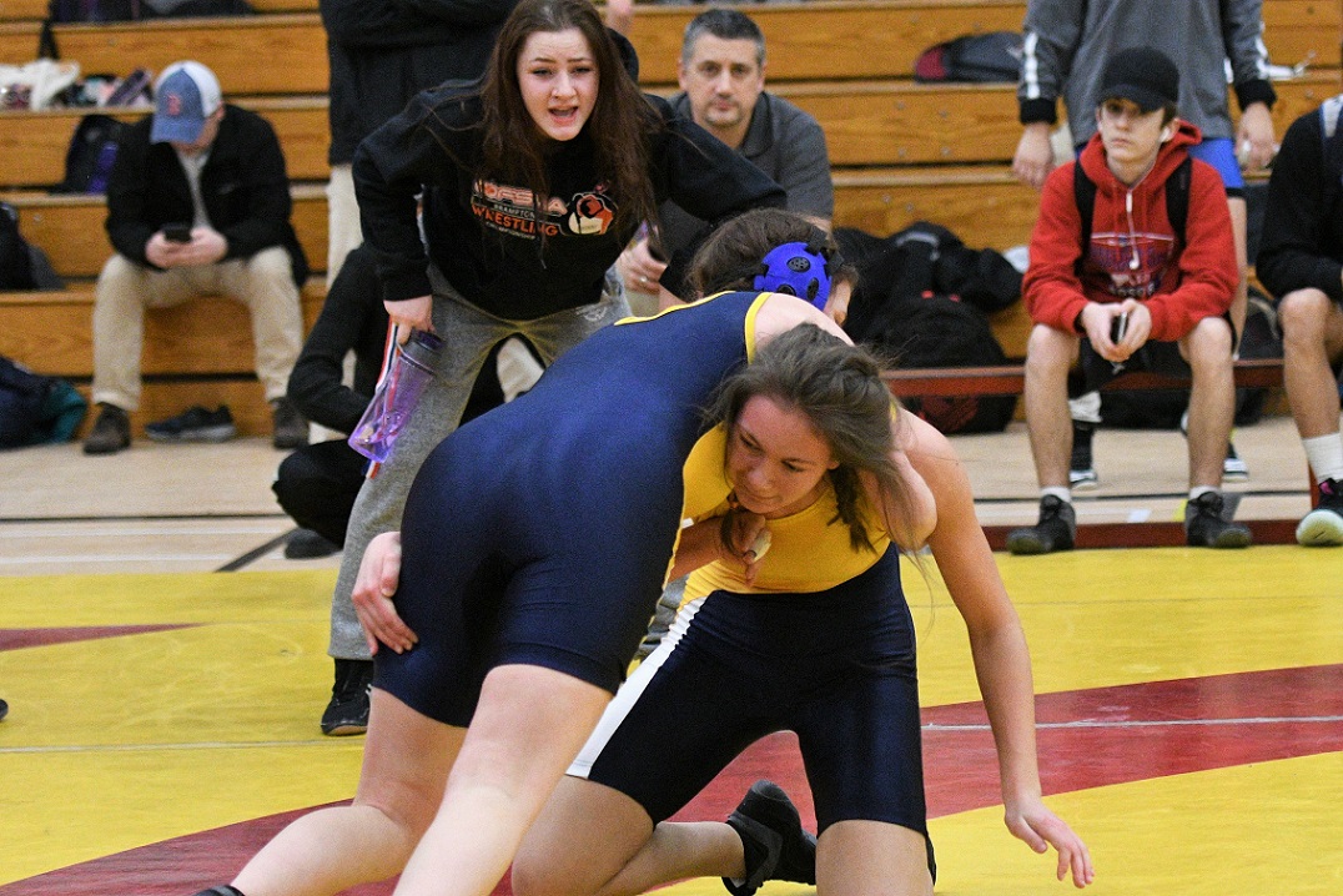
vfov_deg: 13.0
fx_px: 3918
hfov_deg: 19.5
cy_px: 448
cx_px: 672
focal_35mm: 105
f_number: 2.8
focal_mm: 70
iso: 5600
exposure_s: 1/1000
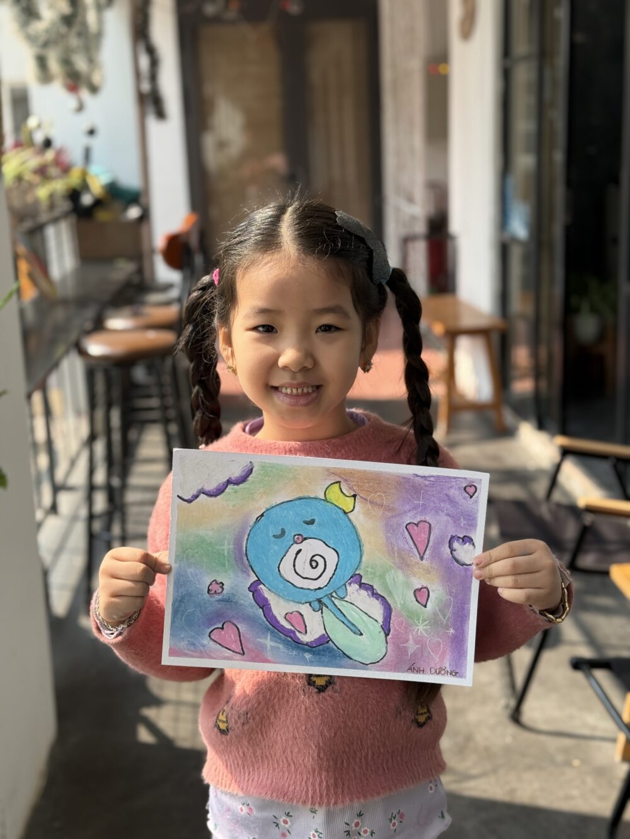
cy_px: 420
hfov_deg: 30.3
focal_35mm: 48
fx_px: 1165
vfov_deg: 39.7
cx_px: 315
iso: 64
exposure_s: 1/1185
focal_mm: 6.76
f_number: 1.78
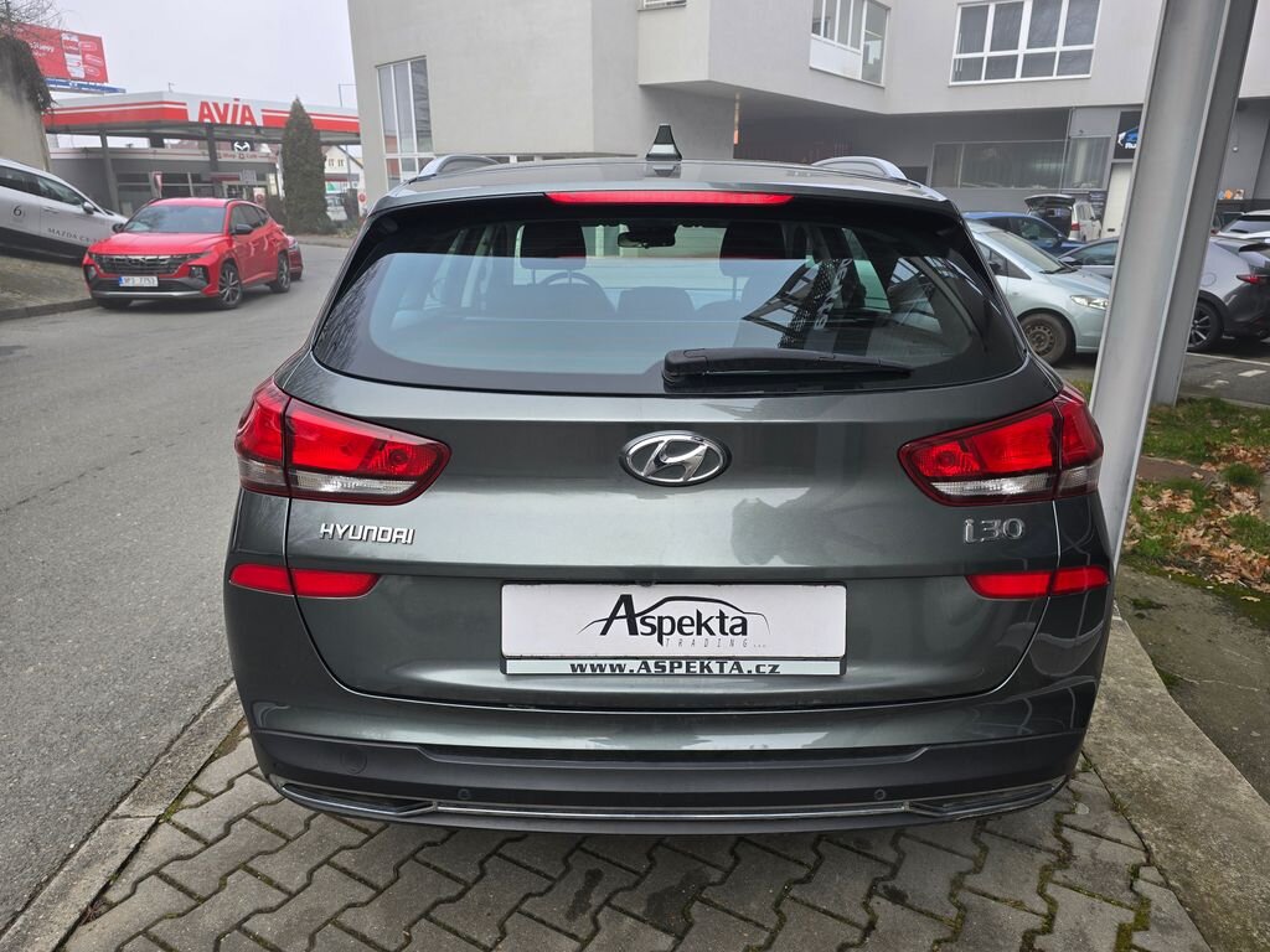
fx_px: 844
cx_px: 635
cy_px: 476
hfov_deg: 73.9
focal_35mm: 23
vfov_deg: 58.9
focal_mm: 6.3
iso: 12
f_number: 1.7
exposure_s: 1/200
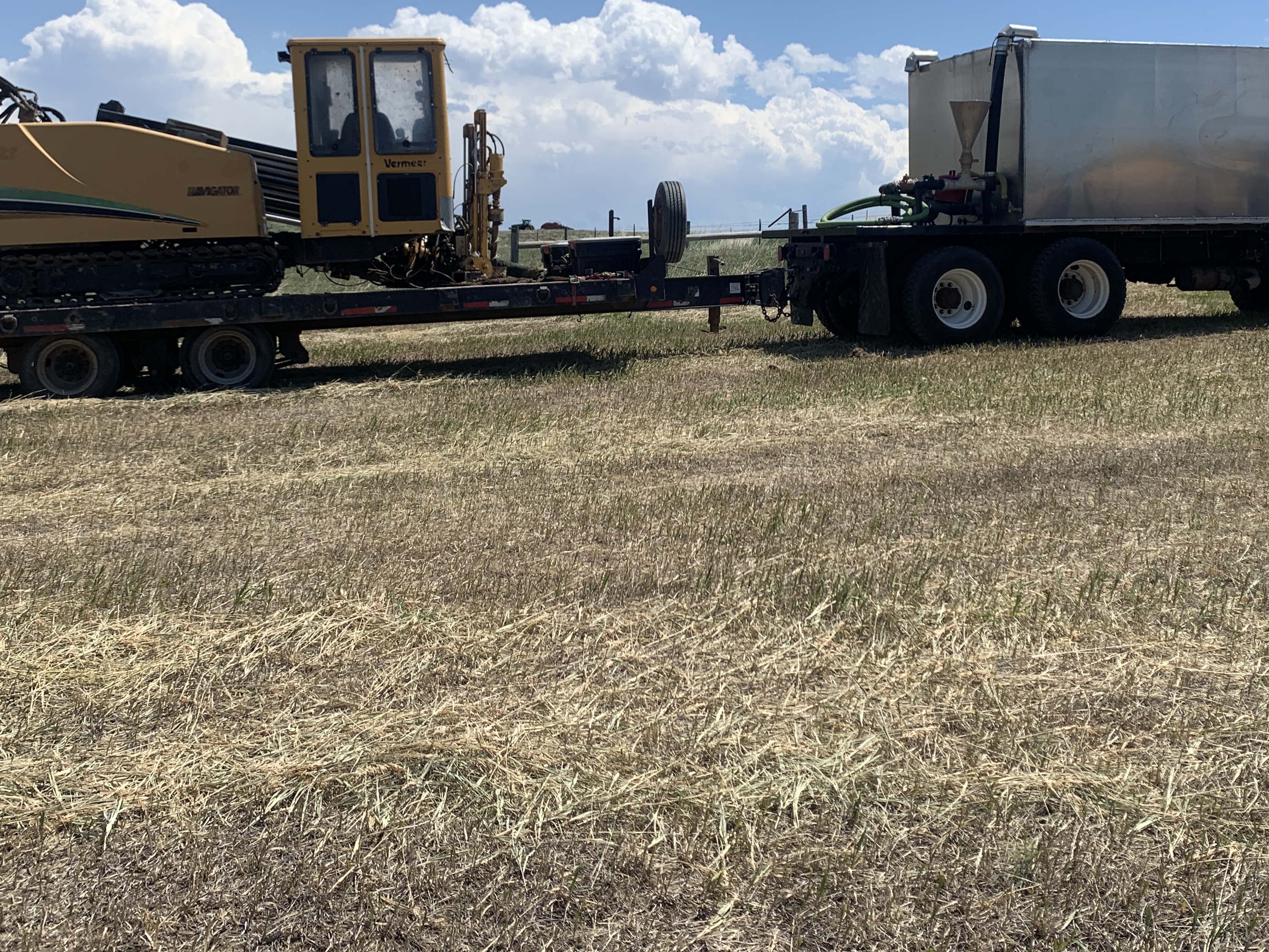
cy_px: 297
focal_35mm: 38
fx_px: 1393
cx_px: 684
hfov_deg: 48.9
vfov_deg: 37.2
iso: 25
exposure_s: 1/2915
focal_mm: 4.25
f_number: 1.8
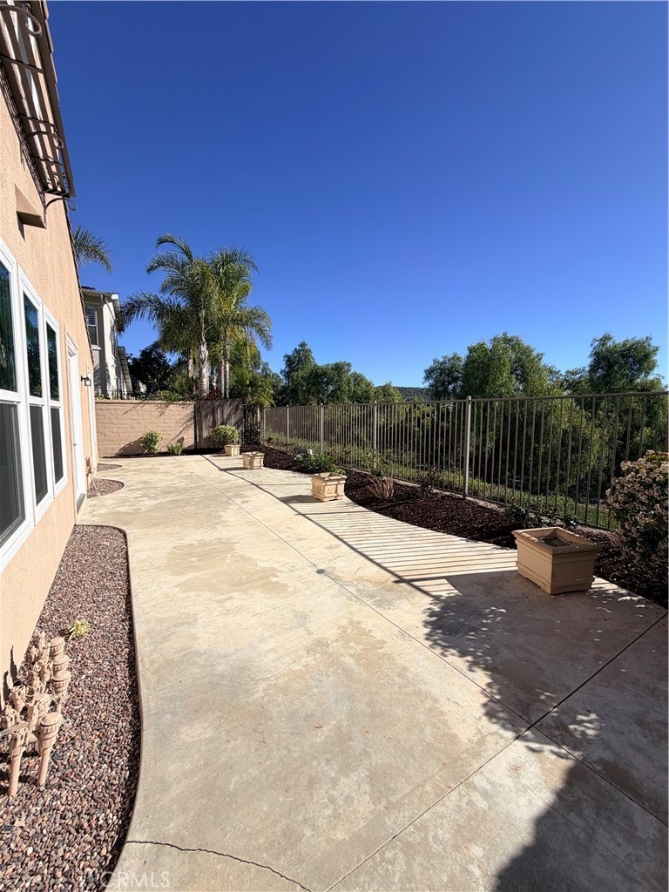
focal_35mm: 14
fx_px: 361
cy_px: 446
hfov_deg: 85.7
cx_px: 334
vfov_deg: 102.1
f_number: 2.2
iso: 20
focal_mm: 2.22
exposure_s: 1/1125
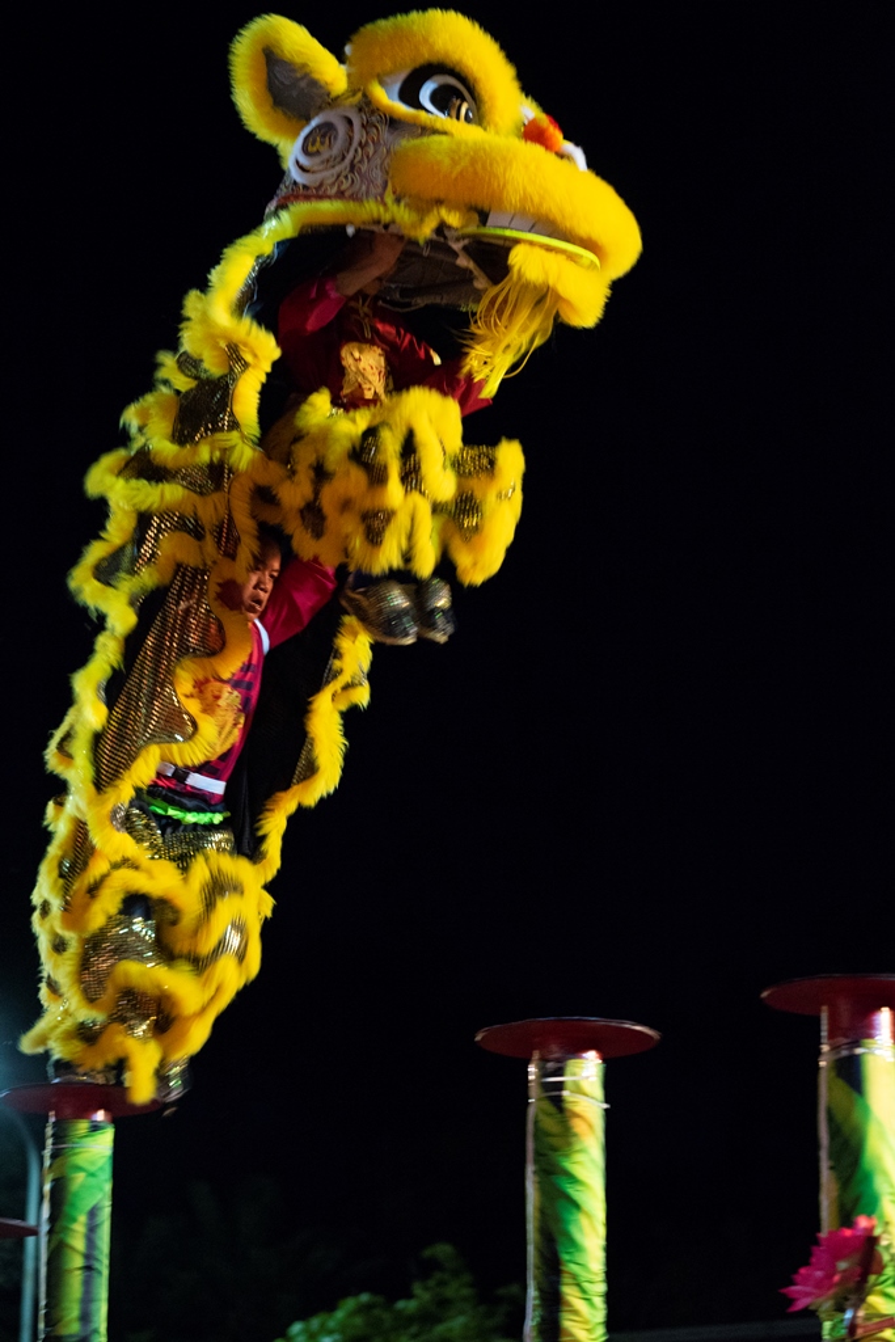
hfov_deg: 16.1
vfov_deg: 23.9
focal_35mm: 85
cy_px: 671
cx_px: 448
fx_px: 3168
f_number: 3.2
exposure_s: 1/100
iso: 3200
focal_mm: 85
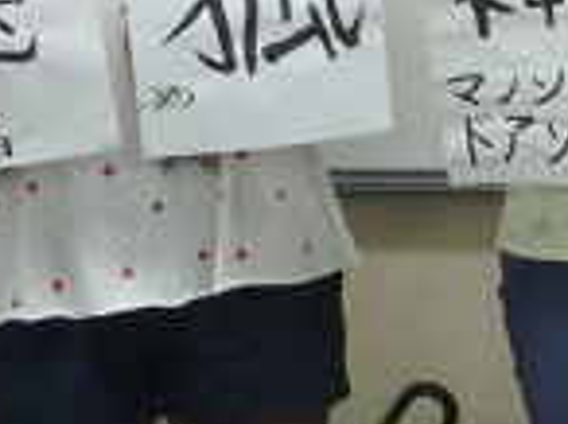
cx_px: 700
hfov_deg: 14.1
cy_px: -41
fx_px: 2228
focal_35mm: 136
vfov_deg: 10.7
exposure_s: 1/50
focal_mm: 7.9
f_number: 4.7
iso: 800
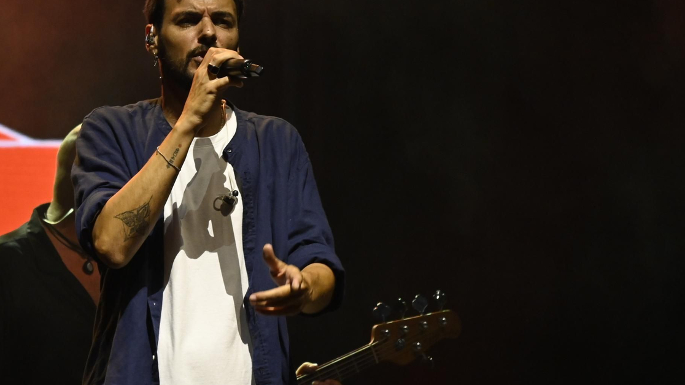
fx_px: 10227
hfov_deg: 3.8
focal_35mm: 563
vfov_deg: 2.2
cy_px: 234
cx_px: 206
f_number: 6.3
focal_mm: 250
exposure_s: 1/200
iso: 2000
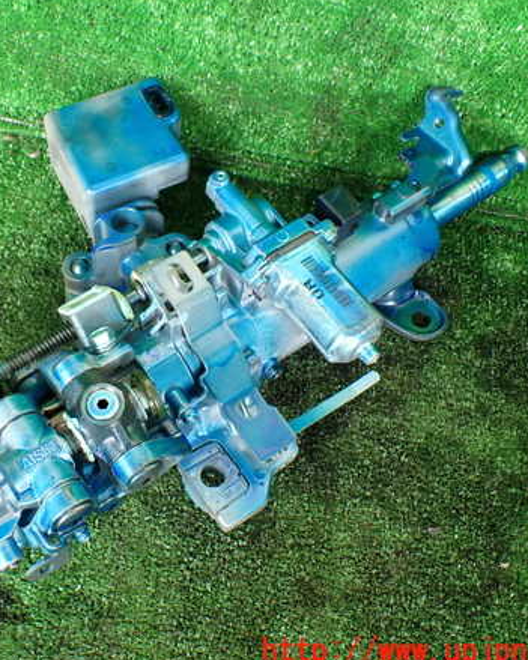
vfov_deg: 45.8
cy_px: 332
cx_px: 150
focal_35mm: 40
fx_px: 782
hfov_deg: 36.7
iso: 320
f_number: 2.3
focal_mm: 5.4
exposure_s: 1/125
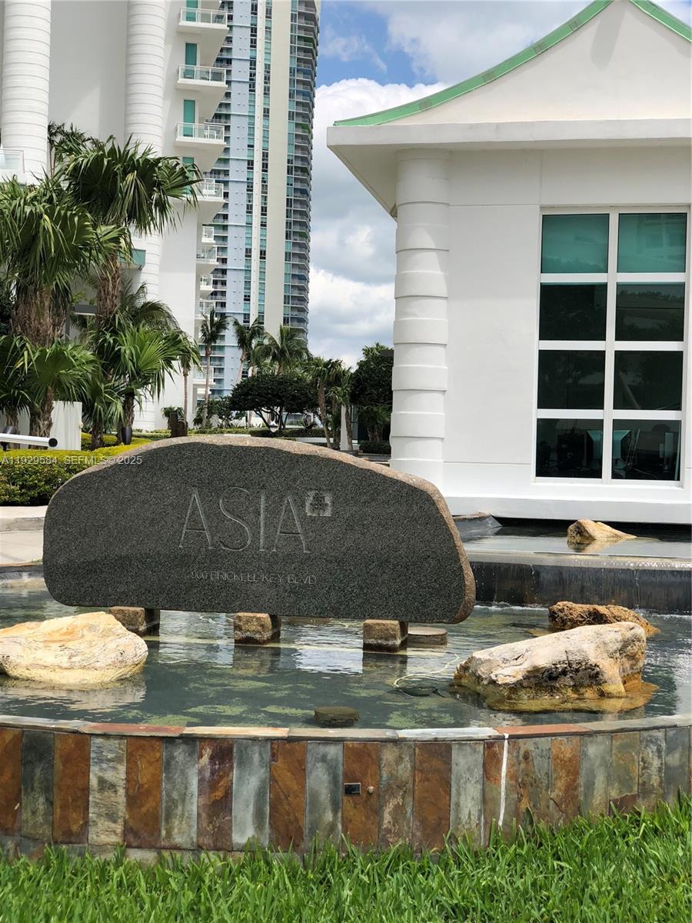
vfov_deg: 36.8
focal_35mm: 52
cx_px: 346
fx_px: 1386
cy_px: 462
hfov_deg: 28.0
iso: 16
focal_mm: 6
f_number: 2.4
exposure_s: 1/1389
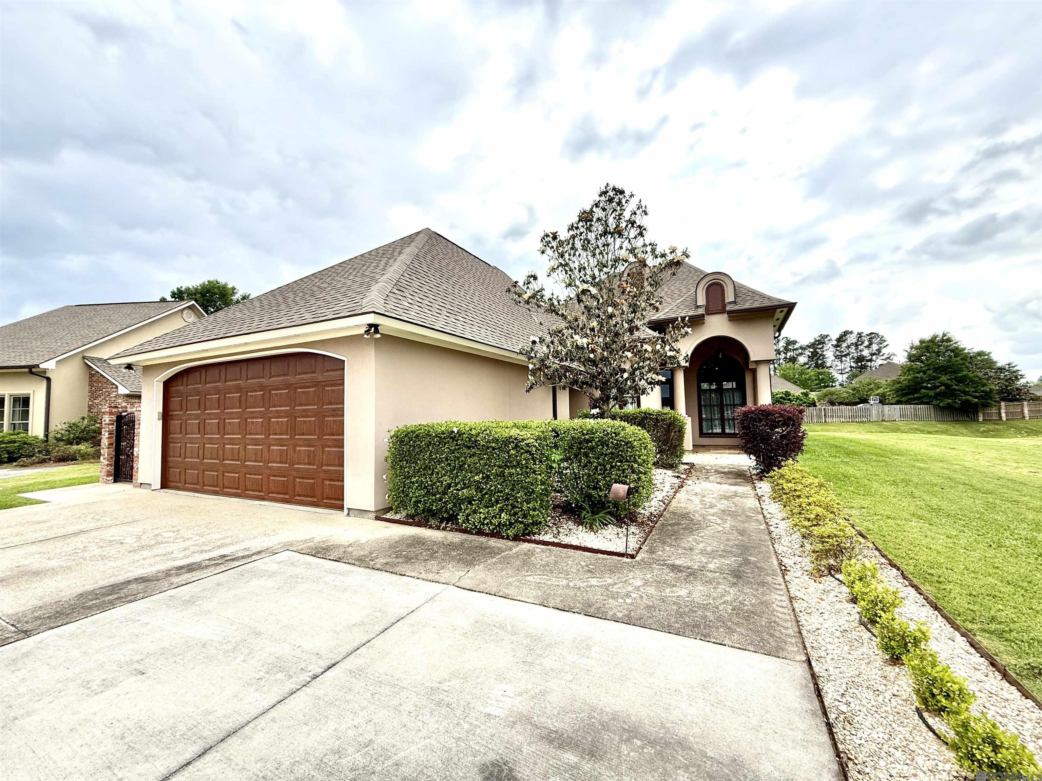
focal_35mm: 14
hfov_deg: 102.1
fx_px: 421
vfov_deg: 85.7
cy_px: 390
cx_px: 521
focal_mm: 2.22
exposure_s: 1/985
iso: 64
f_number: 2.2
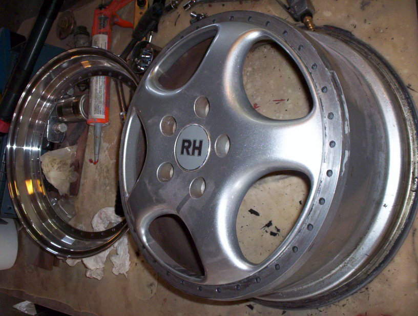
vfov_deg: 37.9
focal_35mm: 38
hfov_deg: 48.9
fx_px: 460
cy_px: 158
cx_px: 209
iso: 140
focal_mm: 4.99
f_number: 4.5
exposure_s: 1/60
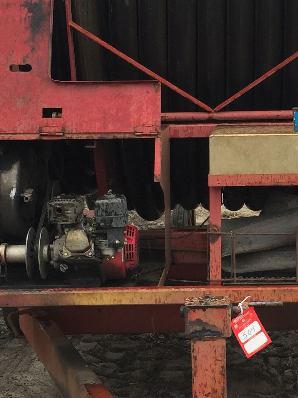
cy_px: 159
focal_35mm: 78
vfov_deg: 25.0
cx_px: 233
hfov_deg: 18.7
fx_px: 896
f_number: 2.2
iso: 32
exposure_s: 1/284
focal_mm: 4.15
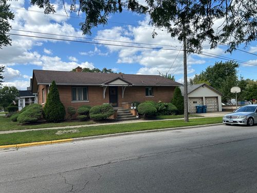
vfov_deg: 53.1
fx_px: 193
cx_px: 128
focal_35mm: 26
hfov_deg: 67.3
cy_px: 96
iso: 50
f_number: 1.5
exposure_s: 1/3704
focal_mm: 5.7
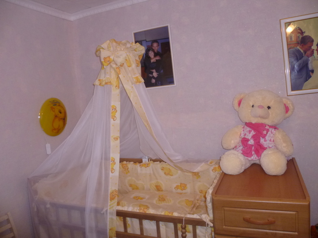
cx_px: 159
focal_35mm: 28
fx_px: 257
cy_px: 119
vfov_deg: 49.8
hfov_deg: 63.4
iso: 200
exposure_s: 1/30
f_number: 2.8
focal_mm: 5
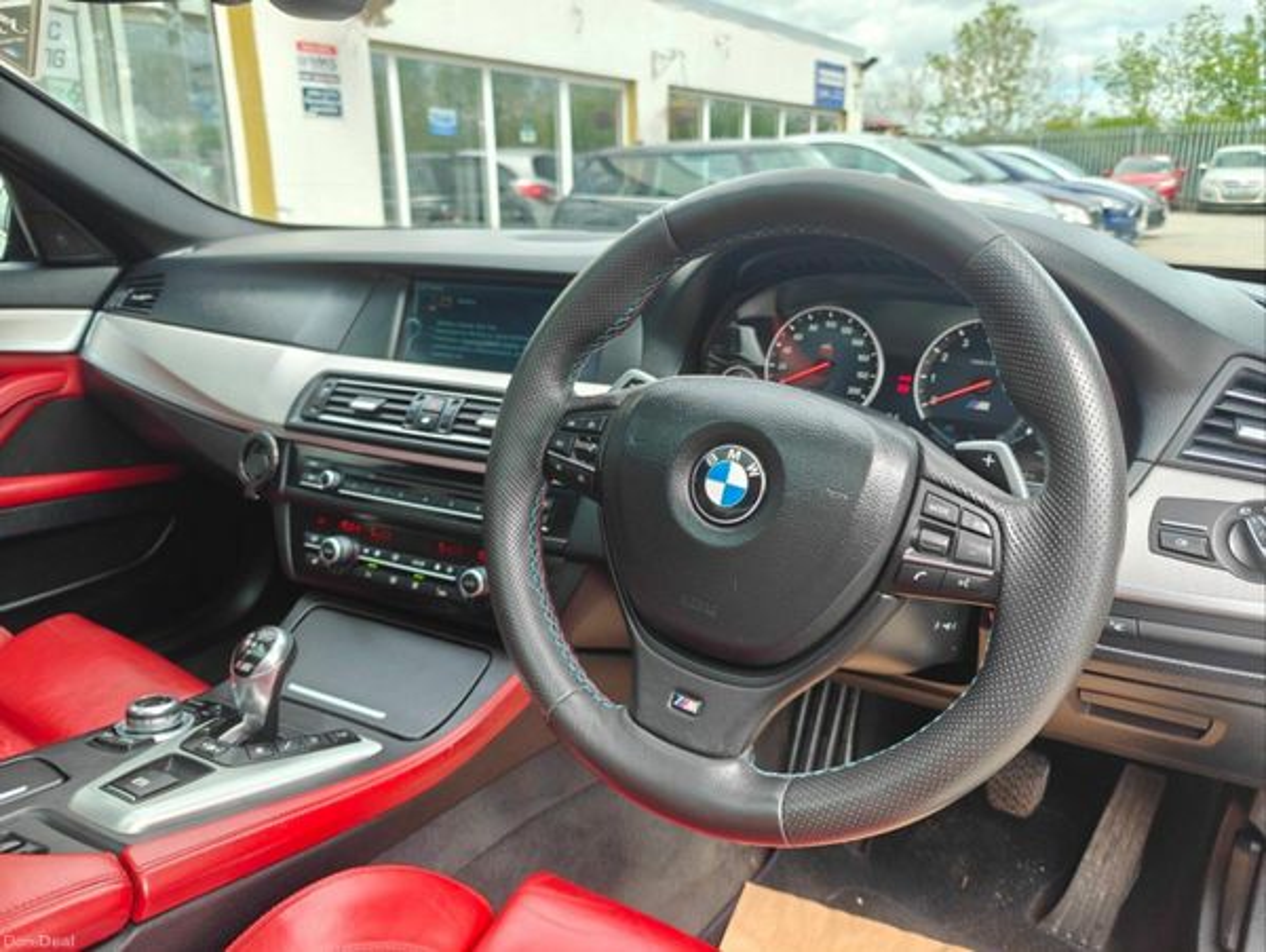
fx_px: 878
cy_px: 476
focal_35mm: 24
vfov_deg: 56.9
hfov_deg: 71.6
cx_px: 633
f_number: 1.7
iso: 80
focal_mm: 6.06
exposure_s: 1/100
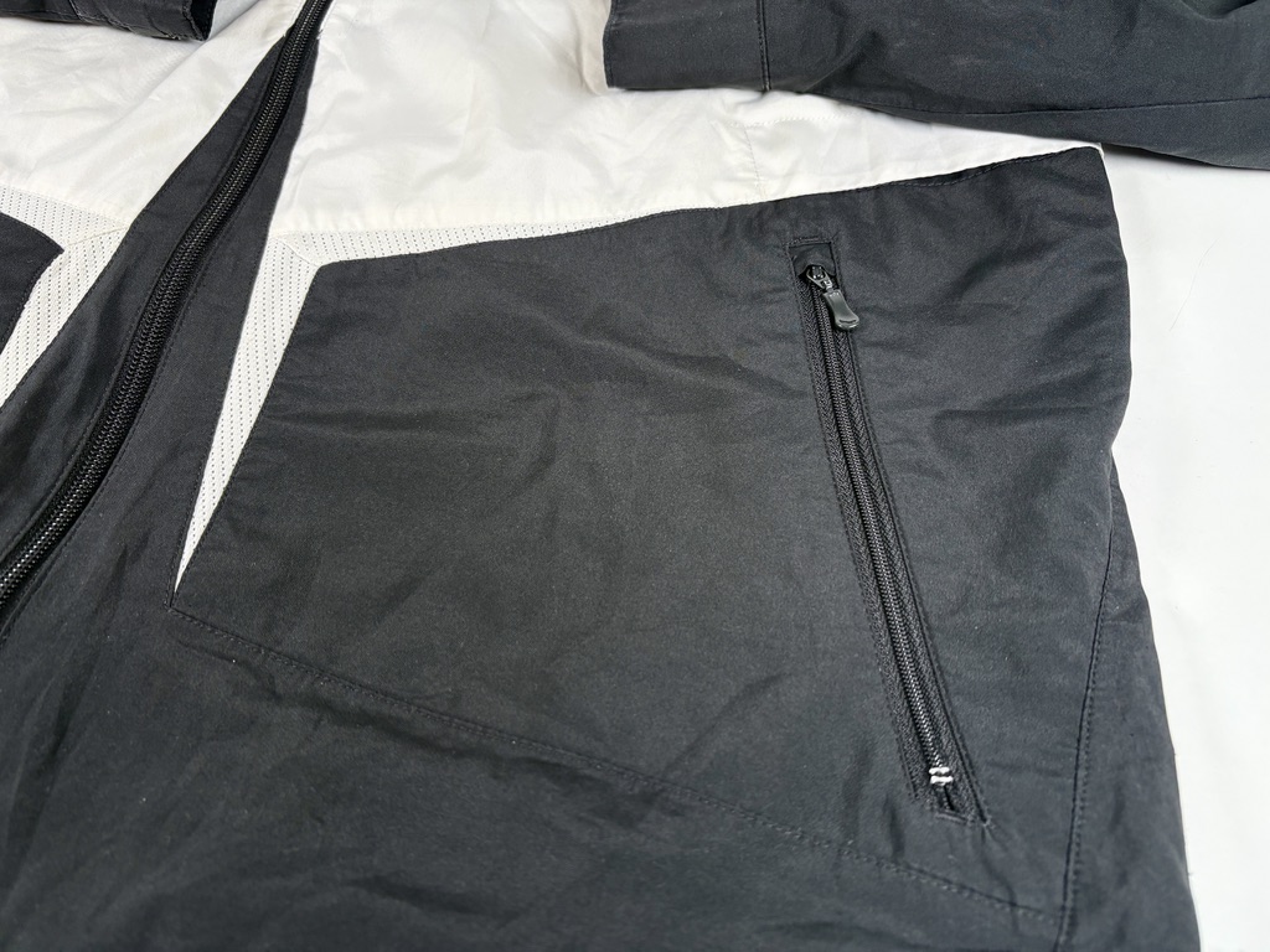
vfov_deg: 53.1
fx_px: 954
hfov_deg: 67.3
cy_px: 476
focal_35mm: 26
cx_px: 635
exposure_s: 1/121
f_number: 1.6
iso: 64
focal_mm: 5.96
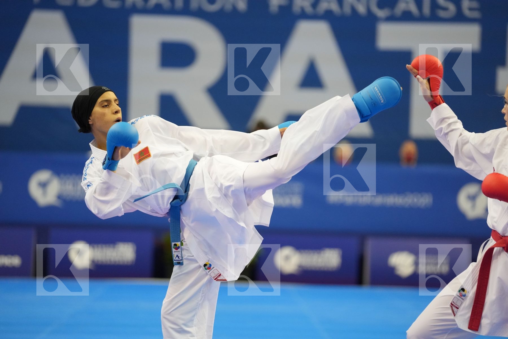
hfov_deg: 11.4
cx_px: 254
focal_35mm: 181
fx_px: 2554
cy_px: 170
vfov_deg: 7.6
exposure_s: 1/1000
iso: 3200
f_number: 2.8
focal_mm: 181
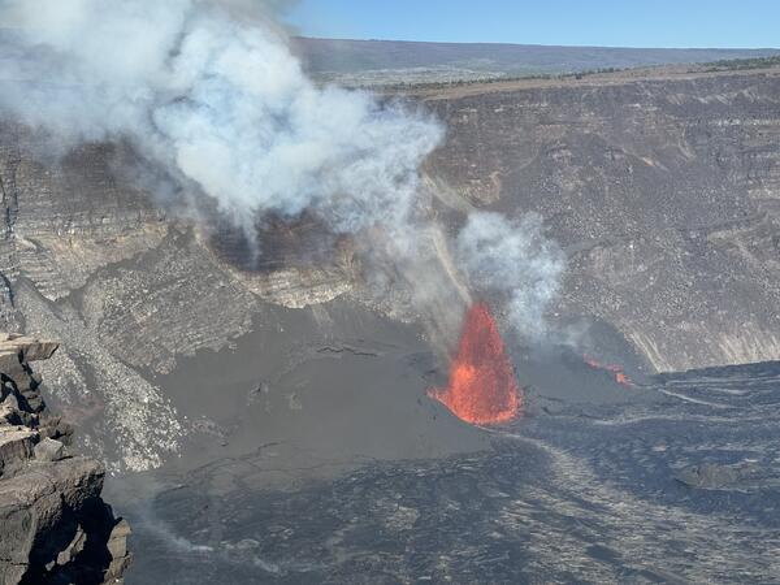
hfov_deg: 39.7
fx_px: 1082
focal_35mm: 48
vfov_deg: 30.3
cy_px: 292
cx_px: 390
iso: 64
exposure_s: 1/4608
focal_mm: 6.76
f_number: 1.78
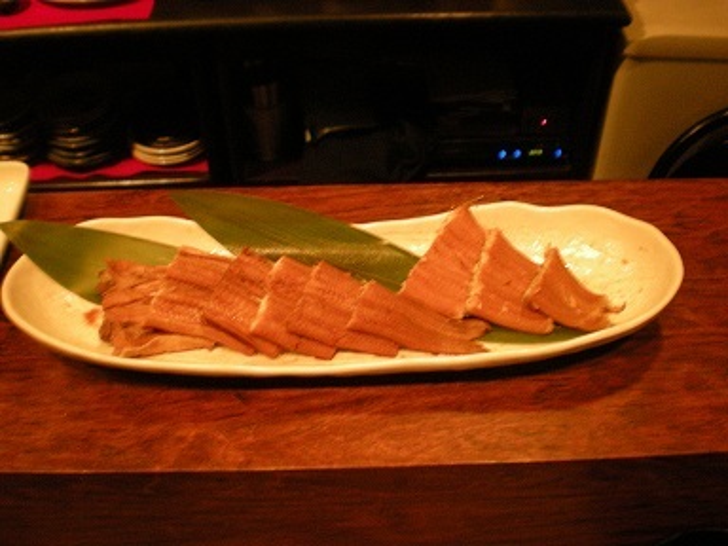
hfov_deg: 49.0
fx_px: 799
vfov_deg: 37.7
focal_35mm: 38
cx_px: 364
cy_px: 273
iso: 400
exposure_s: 1/6.8
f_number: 3.1
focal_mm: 6.3
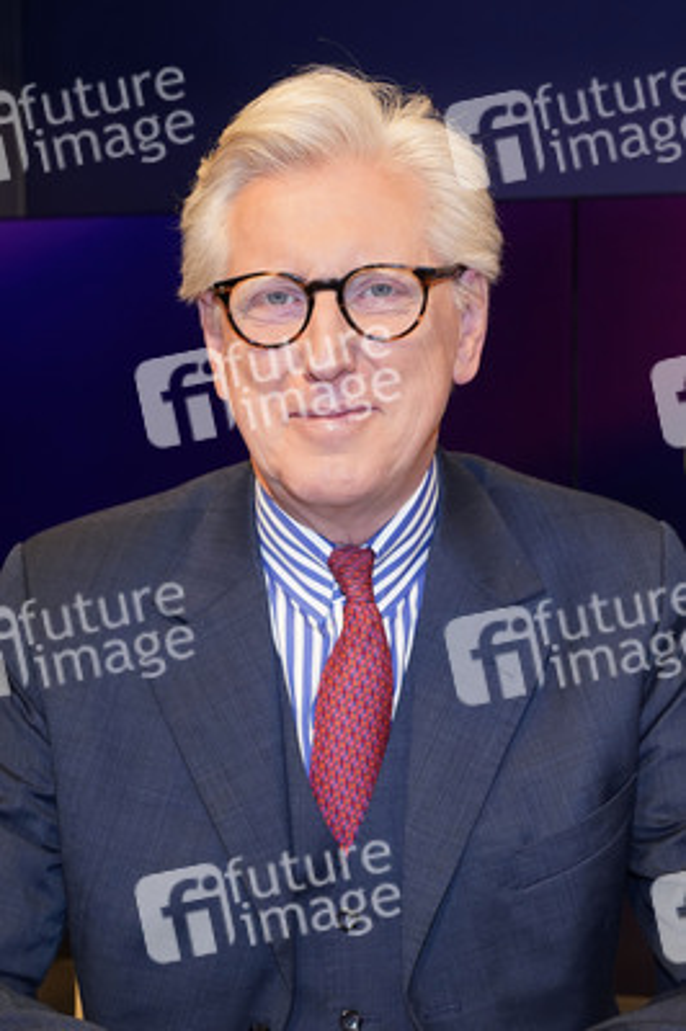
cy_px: 516
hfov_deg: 31.1
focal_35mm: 43
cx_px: 343
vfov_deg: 45.5
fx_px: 1231
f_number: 5.6
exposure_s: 1/160
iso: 2000
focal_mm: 43
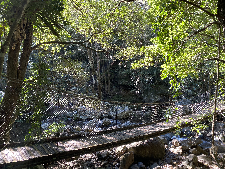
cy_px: 84
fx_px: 169
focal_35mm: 26
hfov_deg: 67.3
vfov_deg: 53.1
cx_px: 112
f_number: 1.8
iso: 100
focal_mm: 4.25
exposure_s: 1/121
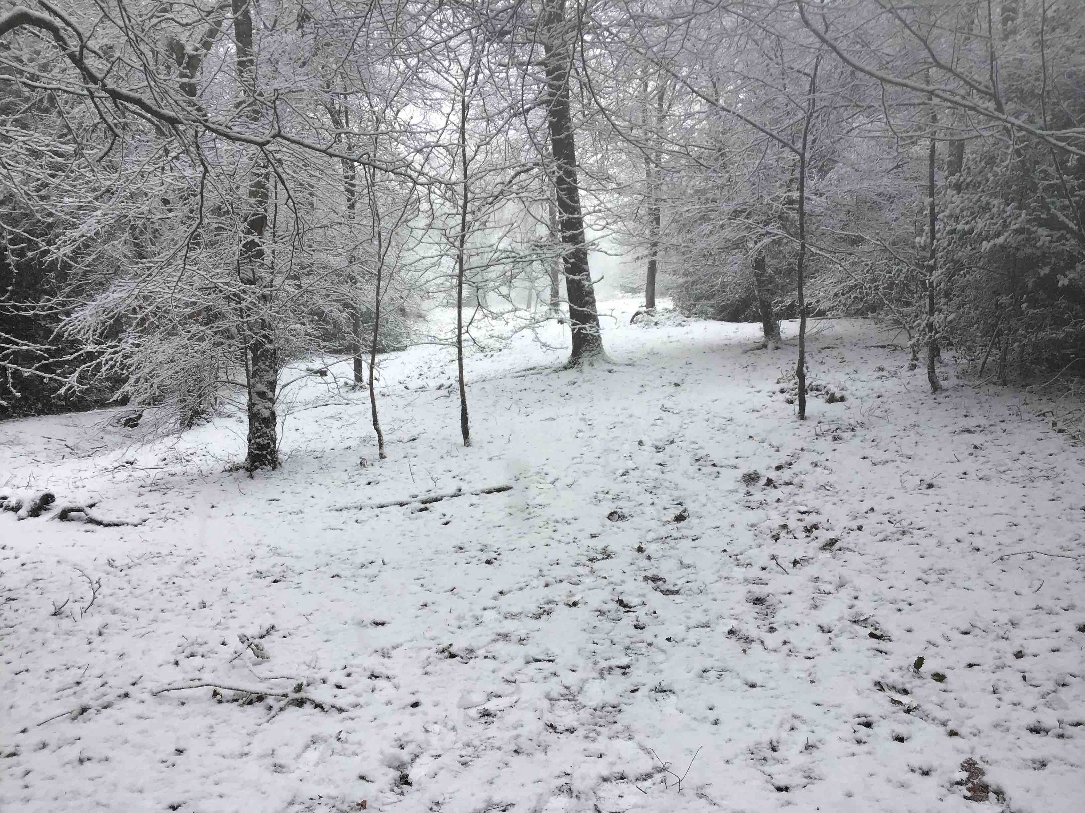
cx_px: 542
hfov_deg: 58.4
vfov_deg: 45.4
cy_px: 406
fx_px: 972
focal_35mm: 31
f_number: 2.4
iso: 25
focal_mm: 3.3
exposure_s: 1/100
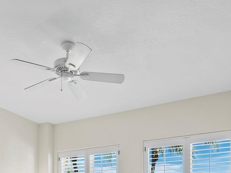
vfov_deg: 32.7
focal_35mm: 37
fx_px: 247
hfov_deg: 48.8
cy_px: 201
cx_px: 68
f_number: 11
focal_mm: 7
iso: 400
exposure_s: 1/5
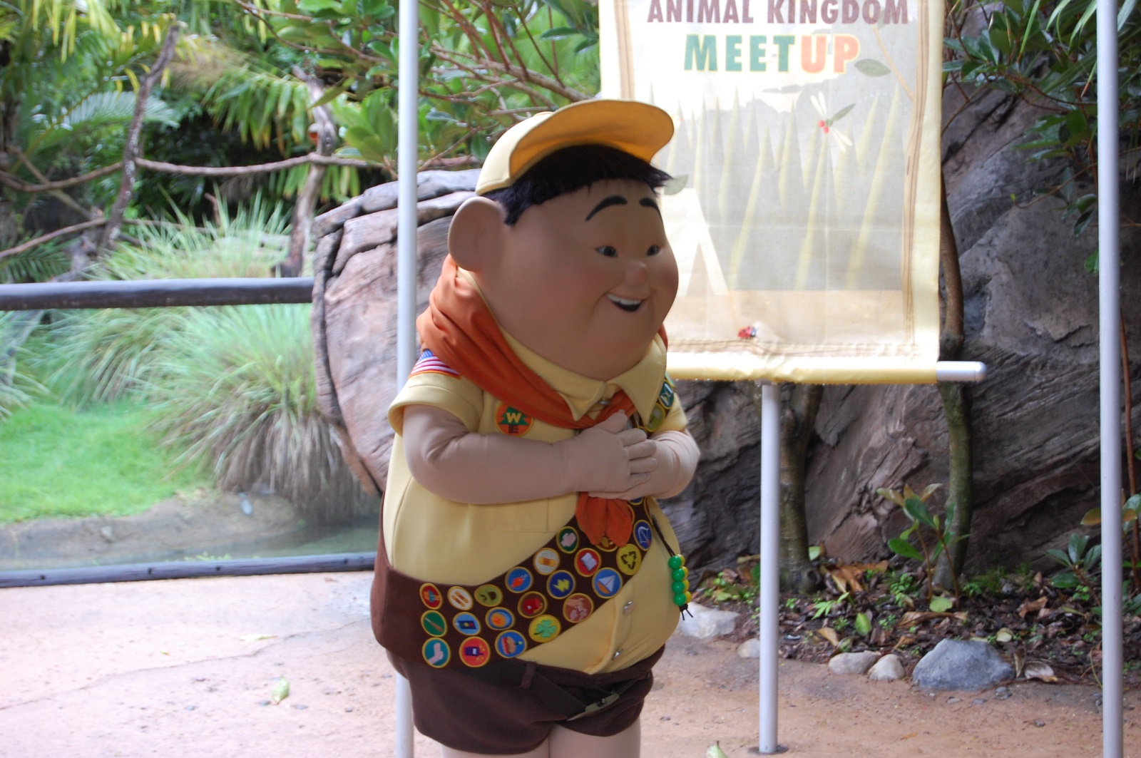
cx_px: 570
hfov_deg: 24.6
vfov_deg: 16.5
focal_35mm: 82
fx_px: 2612
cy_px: 379
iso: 400
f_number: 5.6
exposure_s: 1/40
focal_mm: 55
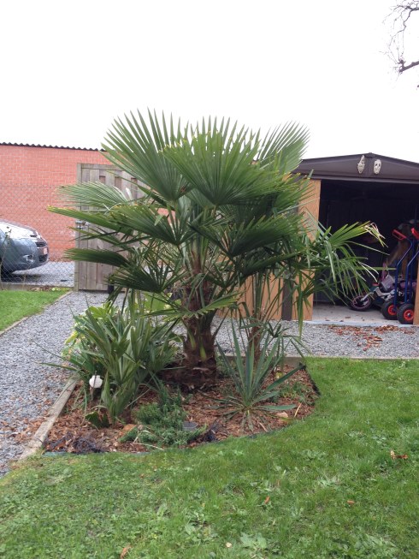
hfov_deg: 40.7
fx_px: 565
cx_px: 210
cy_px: 280
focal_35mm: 35
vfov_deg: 52.6
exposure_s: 1/60
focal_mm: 4.28
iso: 50
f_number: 2.4
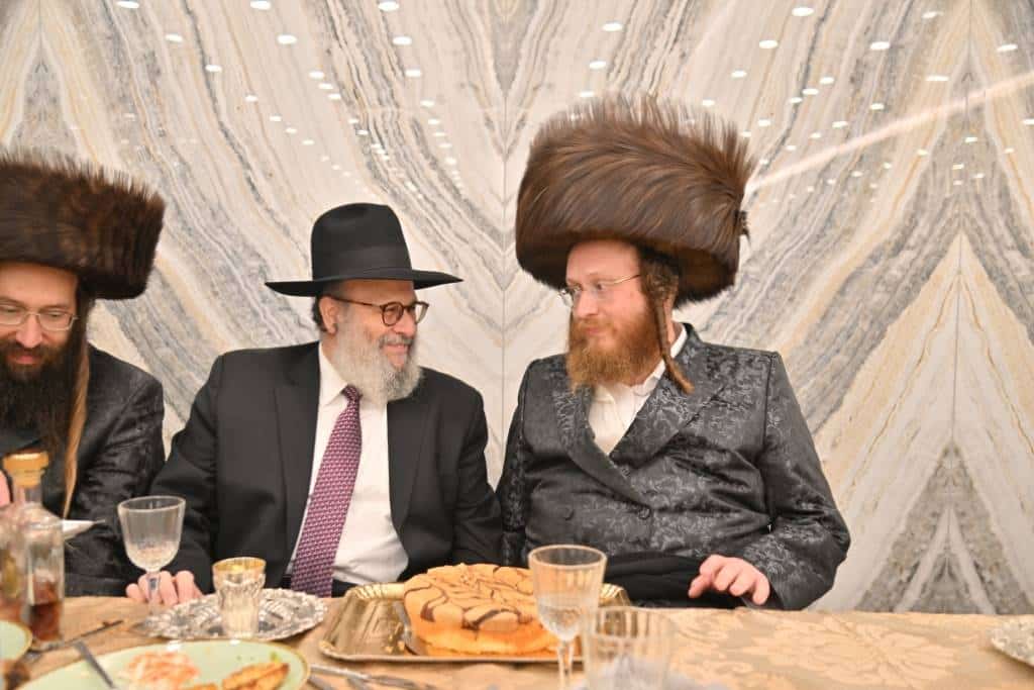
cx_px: 517
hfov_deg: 55.8
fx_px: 977
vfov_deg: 38.9
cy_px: 345
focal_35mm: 34
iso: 500
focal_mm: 34
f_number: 4
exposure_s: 1/160
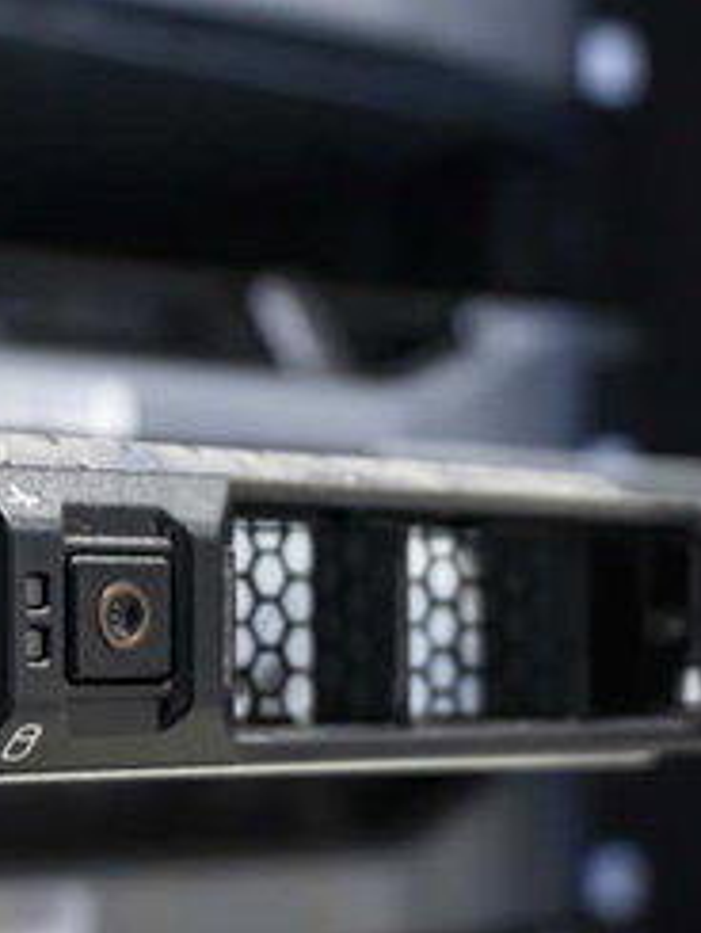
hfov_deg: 14.8
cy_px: 626
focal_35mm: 100
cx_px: 206
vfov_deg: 19.6
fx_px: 2698
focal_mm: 34
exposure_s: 1/40
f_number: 5
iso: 6400
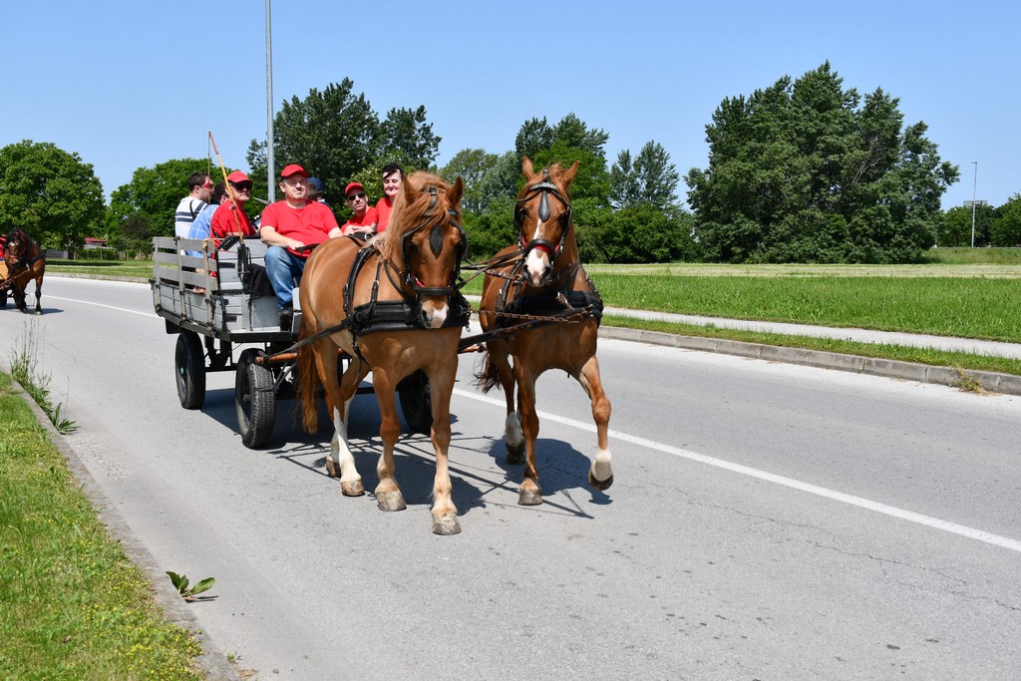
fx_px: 1135
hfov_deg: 48.5
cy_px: 340
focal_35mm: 40
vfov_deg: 33.4
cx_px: 510
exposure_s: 1/320
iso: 100
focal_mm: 27
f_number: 9
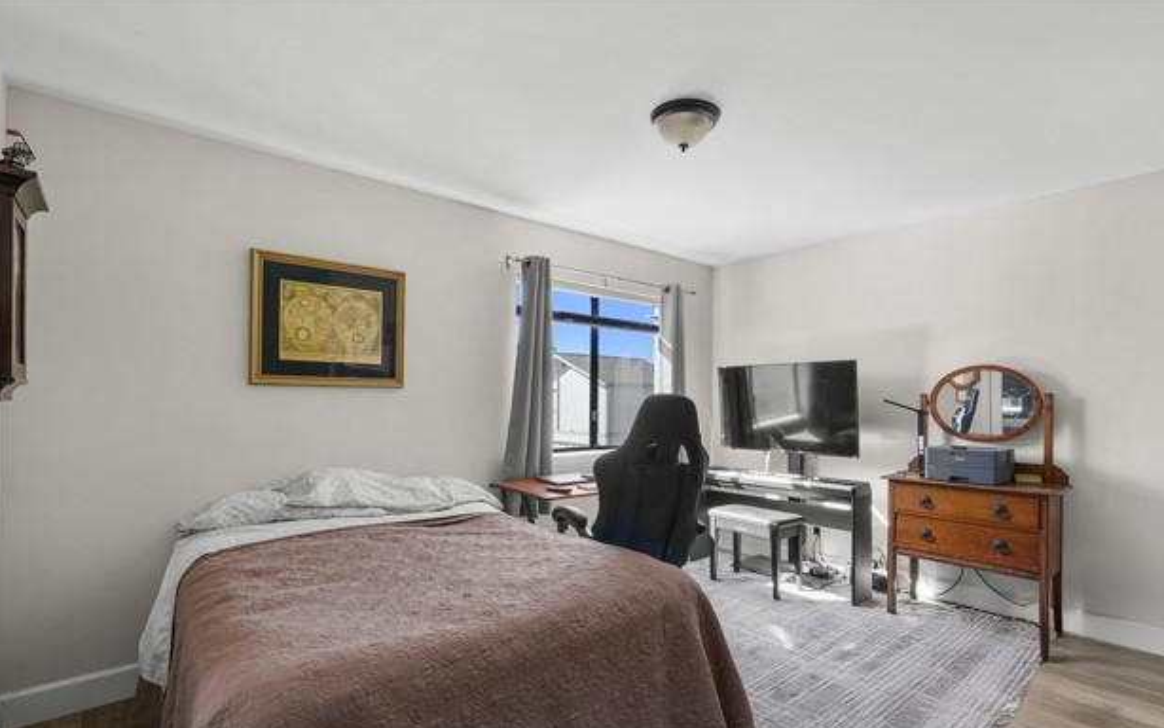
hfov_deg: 94.3
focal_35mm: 17
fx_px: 539
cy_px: 397
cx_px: 590
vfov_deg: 67.9
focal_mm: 16
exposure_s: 1/1250
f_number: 8
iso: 1000
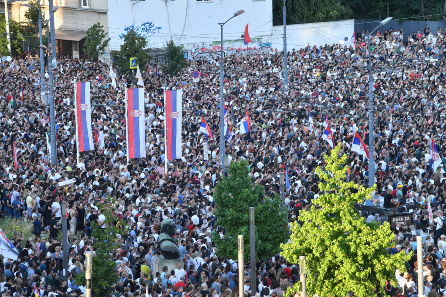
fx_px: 2478
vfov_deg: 6.9
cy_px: 148
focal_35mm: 200
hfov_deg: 10.3
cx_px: 223
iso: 800
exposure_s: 1/400
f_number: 7.1
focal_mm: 200
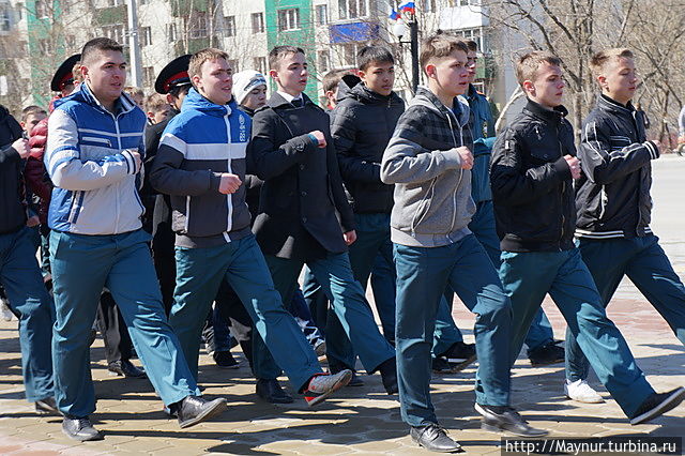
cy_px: 228
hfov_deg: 24.6
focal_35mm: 82
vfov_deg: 16.5
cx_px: 342
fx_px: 1569
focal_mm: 55
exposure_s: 1/160
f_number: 8
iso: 100
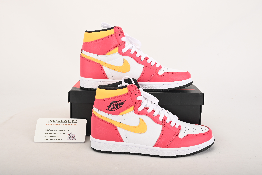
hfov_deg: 49.5
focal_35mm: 39
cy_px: 88
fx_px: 284
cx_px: 131
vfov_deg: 34.2
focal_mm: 39
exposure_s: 1/200
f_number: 11
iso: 100
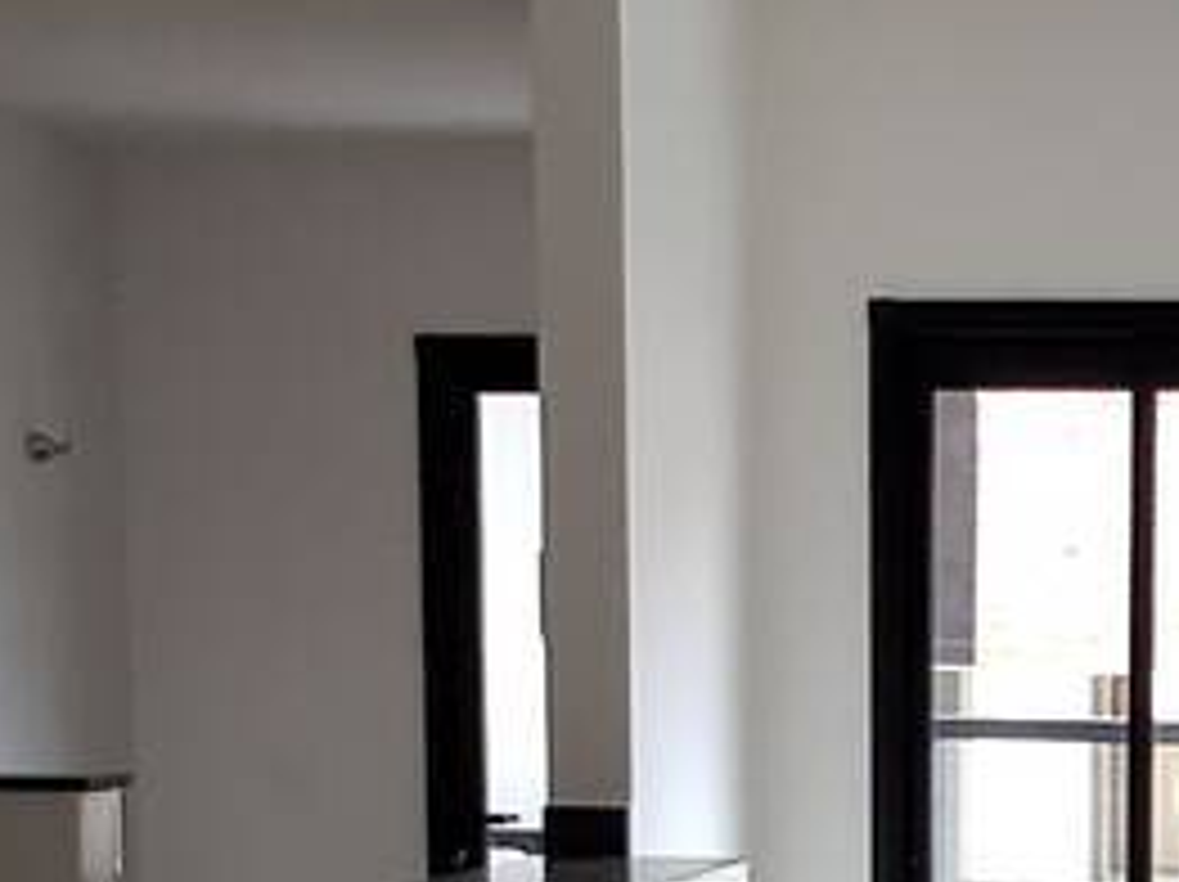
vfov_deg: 16.0
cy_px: 1084
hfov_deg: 21.3
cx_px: 1242
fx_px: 2994
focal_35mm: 88
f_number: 2.2
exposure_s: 1/40
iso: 64
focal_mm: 1.64
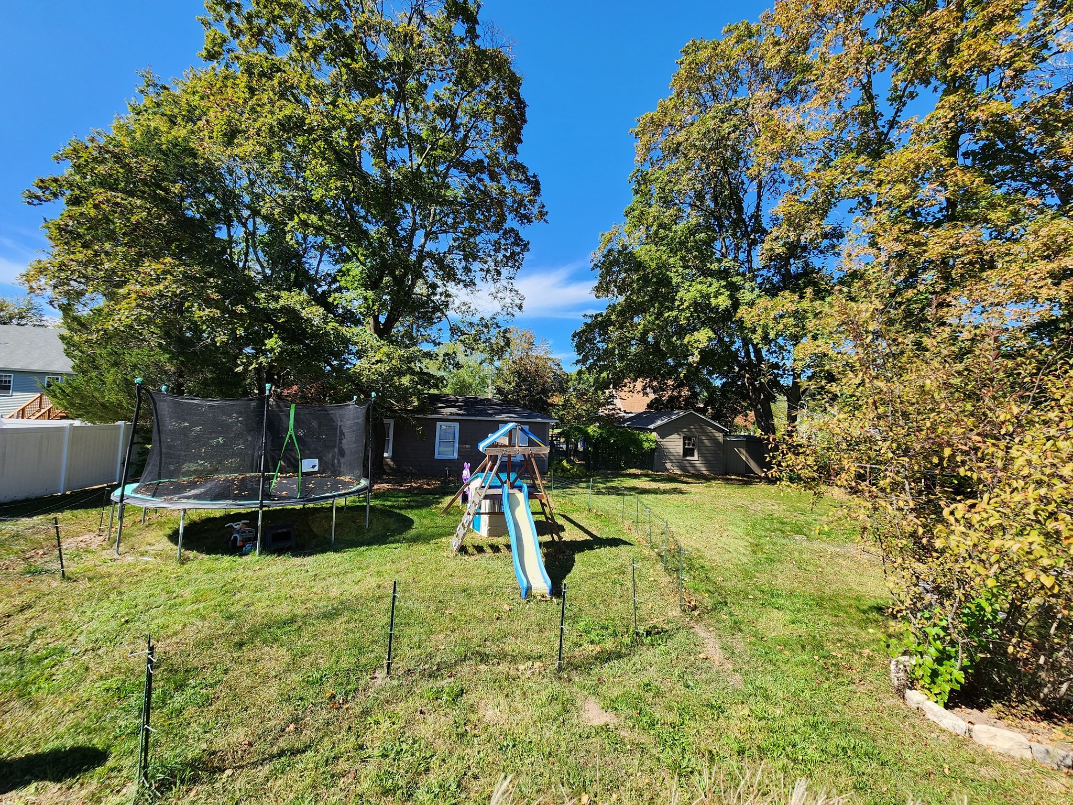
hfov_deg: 106.2
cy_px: 402
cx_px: 536
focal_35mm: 13
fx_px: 403
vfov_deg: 89.9
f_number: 2.2
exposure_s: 1/909
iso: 50
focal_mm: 2.2
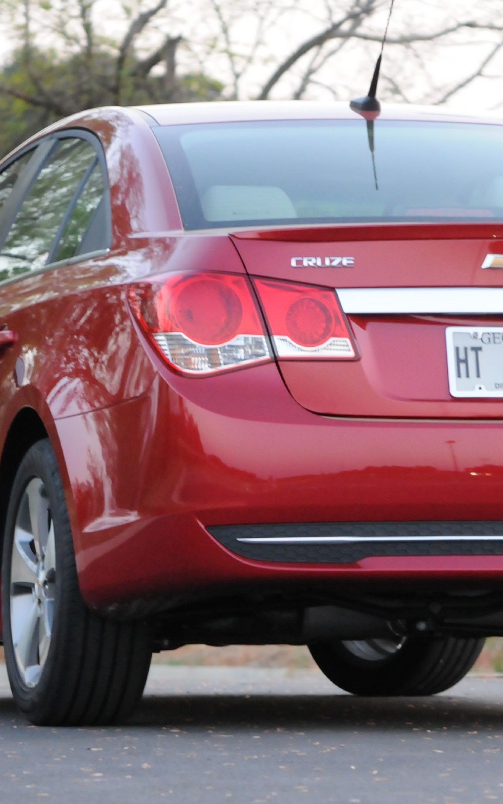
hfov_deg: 5.0
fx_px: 5745
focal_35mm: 262
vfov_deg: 8.0
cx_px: 327
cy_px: 377
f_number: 5
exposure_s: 1/80
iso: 2000
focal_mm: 102
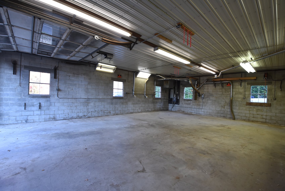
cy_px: 96
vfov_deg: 77.4
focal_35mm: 15
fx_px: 119
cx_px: 142
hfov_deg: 100.3
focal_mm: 10
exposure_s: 1/100
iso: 800
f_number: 5
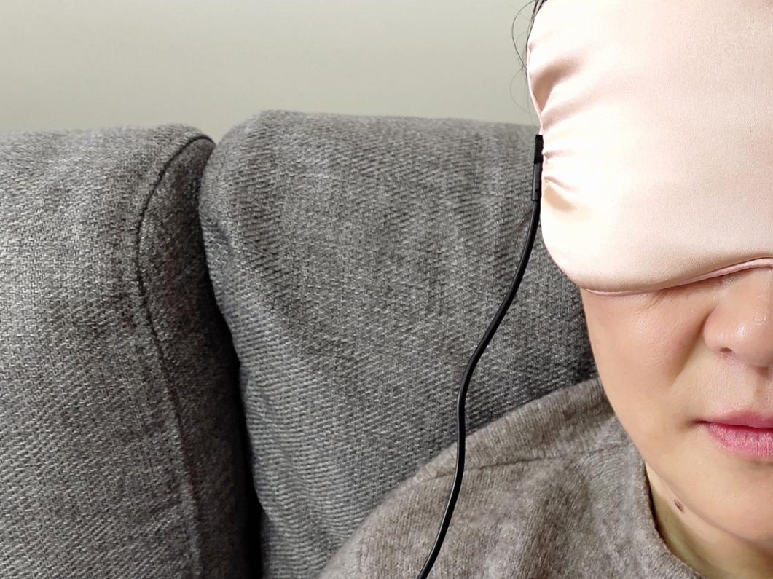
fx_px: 1250
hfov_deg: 32.2
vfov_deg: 26.1
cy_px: 295
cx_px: 735
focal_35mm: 56
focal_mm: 4.27
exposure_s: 1/50
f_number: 1.8
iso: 174
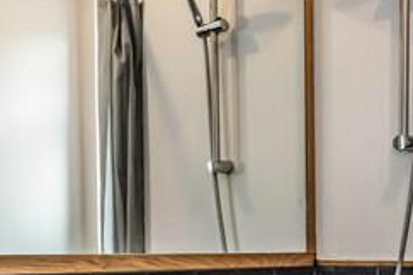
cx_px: 296
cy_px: 286
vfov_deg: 22.0
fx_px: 677
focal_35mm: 59
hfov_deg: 33.4
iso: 4500
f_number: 7.1
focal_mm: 14
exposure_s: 1/60
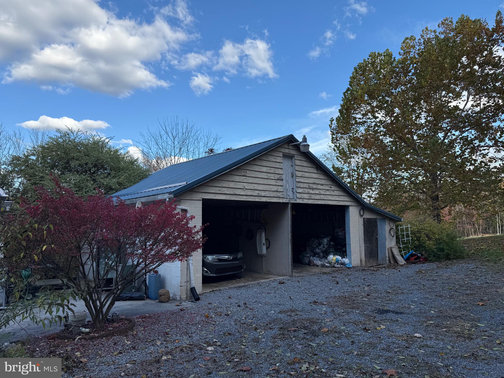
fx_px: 349
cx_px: 252
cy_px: 189
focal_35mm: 24
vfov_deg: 56.8
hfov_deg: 71.6
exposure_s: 1/2053
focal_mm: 6.76
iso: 80
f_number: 1.78
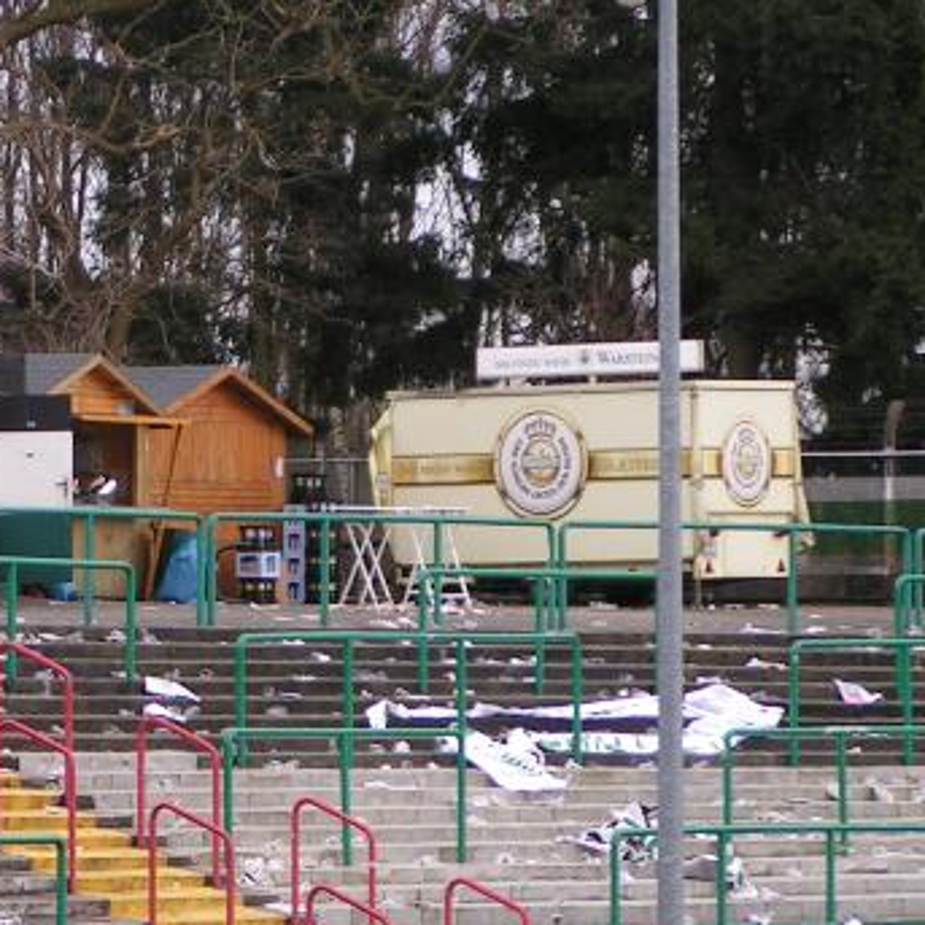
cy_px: 375
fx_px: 8465
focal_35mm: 280
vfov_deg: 6.3
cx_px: -19
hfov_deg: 6.2
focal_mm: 20.9
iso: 50
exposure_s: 1/160
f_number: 3.5
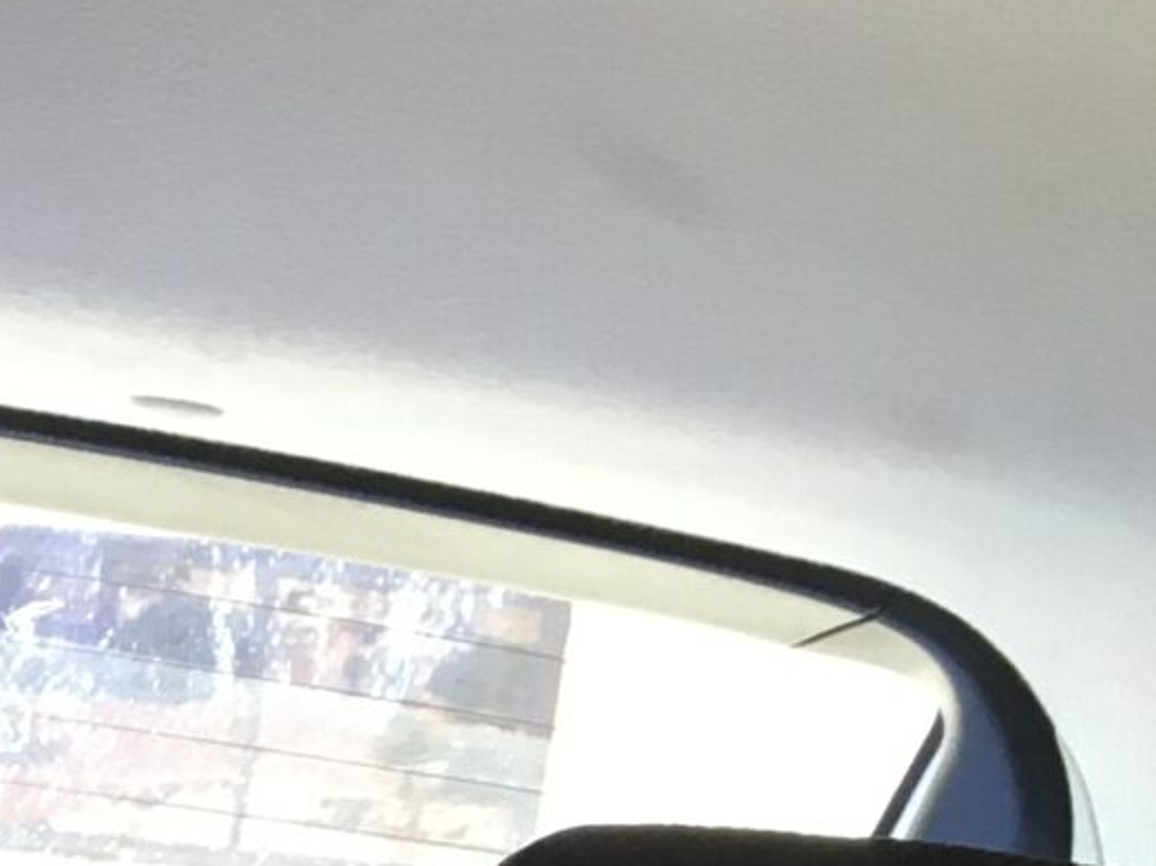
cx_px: -736
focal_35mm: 142
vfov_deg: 9.5
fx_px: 4741
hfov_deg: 12.9
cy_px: 1951
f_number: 2.2
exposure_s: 1/30
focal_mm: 4.15
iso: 50
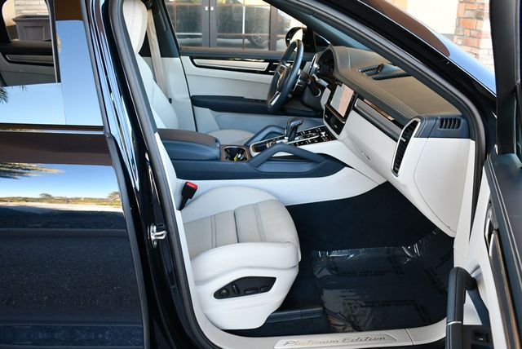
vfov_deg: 36.9
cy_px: 174
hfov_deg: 53.1
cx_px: 261
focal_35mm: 36
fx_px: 522
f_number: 3.5
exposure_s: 1/200
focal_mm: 18
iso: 800
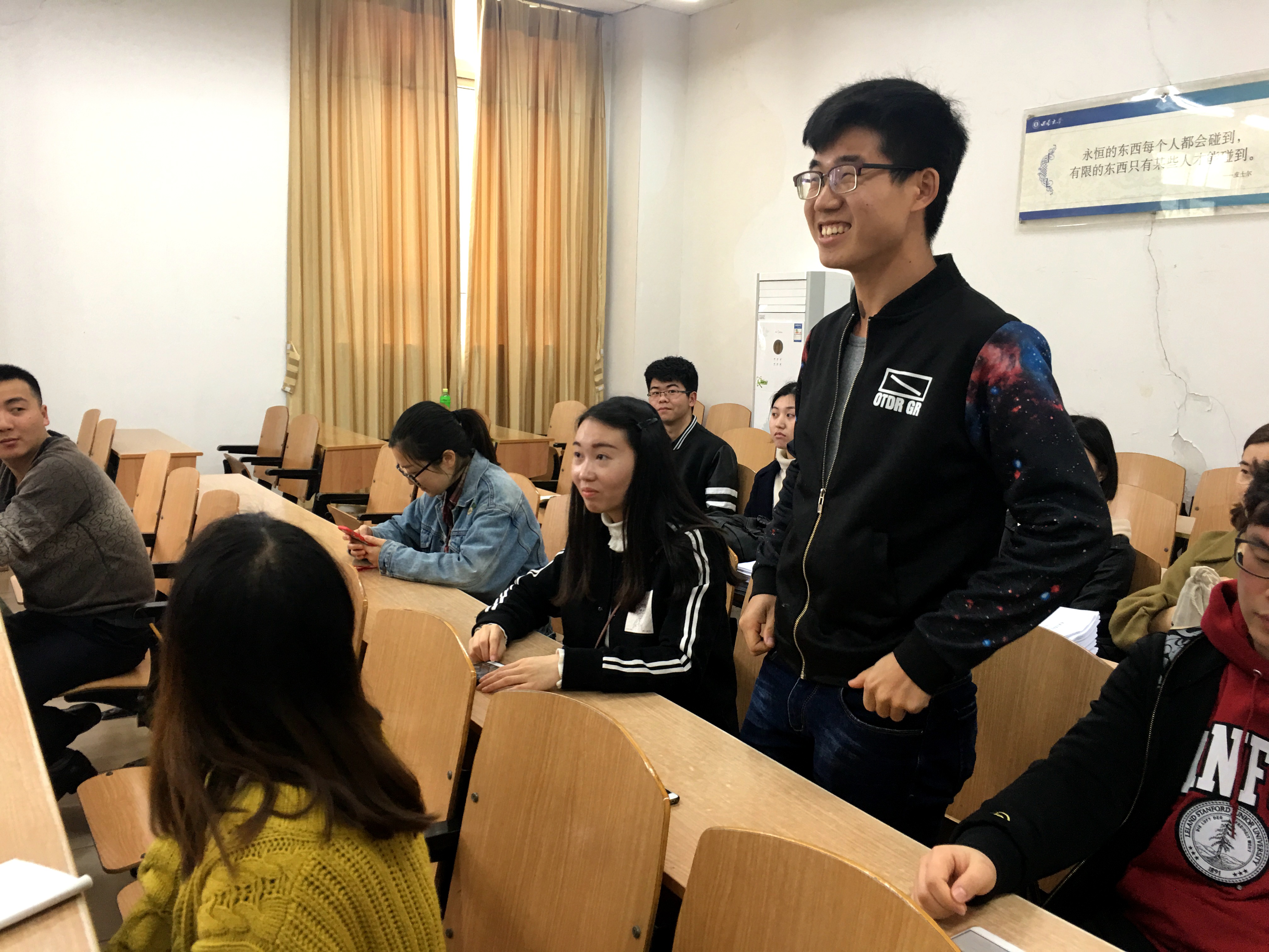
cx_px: 634
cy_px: 476
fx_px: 1063
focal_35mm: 29
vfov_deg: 48.2
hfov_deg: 61.7
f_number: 2.2
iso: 40
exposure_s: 1/17
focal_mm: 4.15
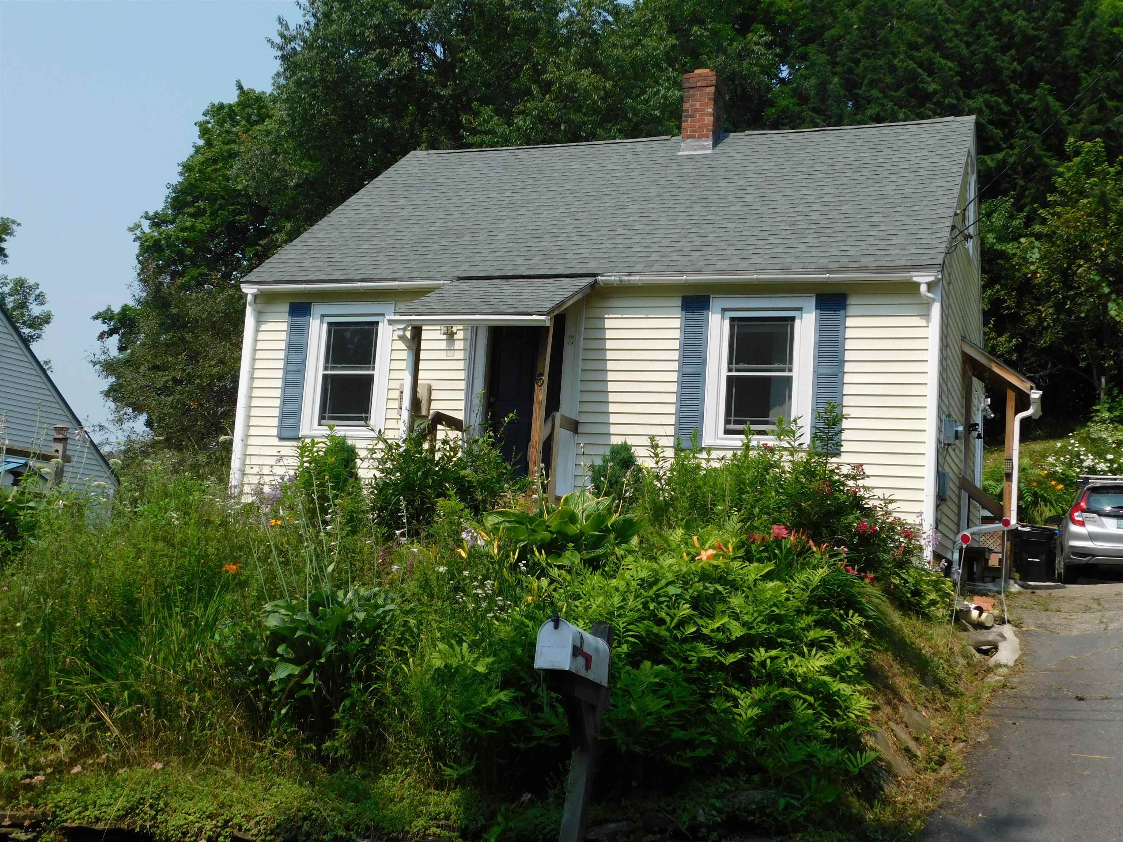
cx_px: 562
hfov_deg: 46.8
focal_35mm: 40
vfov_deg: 36.0
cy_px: 421
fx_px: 1298
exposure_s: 1/1250
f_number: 3.6
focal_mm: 7.1
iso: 125
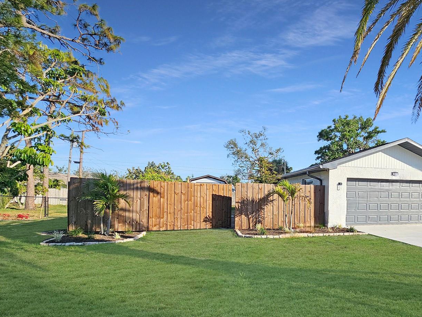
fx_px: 207
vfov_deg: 73.3
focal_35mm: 17
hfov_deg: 88.5
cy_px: 201
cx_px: 273
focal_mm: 2.2
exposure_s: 1/2000
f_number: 2.2
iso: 50
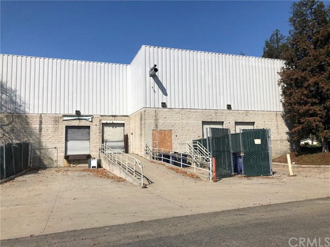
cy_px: 124
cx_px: 165
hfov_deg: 63.4
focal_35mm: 28
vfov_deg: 49.7
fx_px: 267
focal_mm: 4
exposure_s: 1/4425
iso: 20
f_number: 1.8
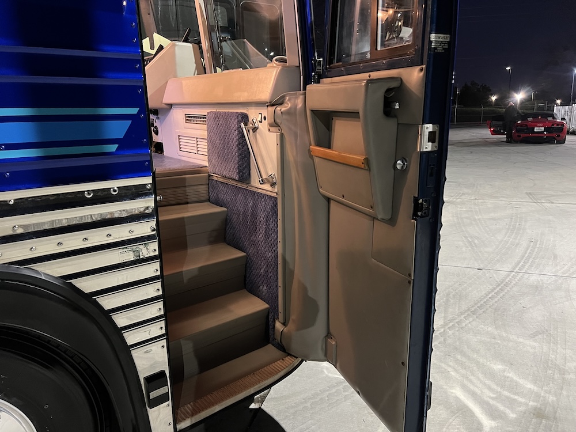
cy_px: 216
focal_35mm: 26
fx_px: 433
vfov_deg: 53.1
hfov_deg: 67.3
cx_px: 288
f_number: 1.5
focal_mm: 5.7
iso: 500
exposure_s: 1/30
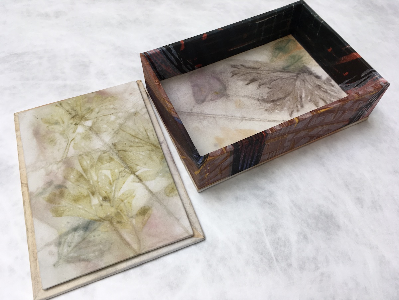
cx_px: 200
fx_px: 334
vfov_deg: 48.2
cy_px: 150
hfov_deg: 61.7
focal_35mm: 29
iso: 25
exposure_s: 1/60
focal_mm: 4.15
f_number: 2.2
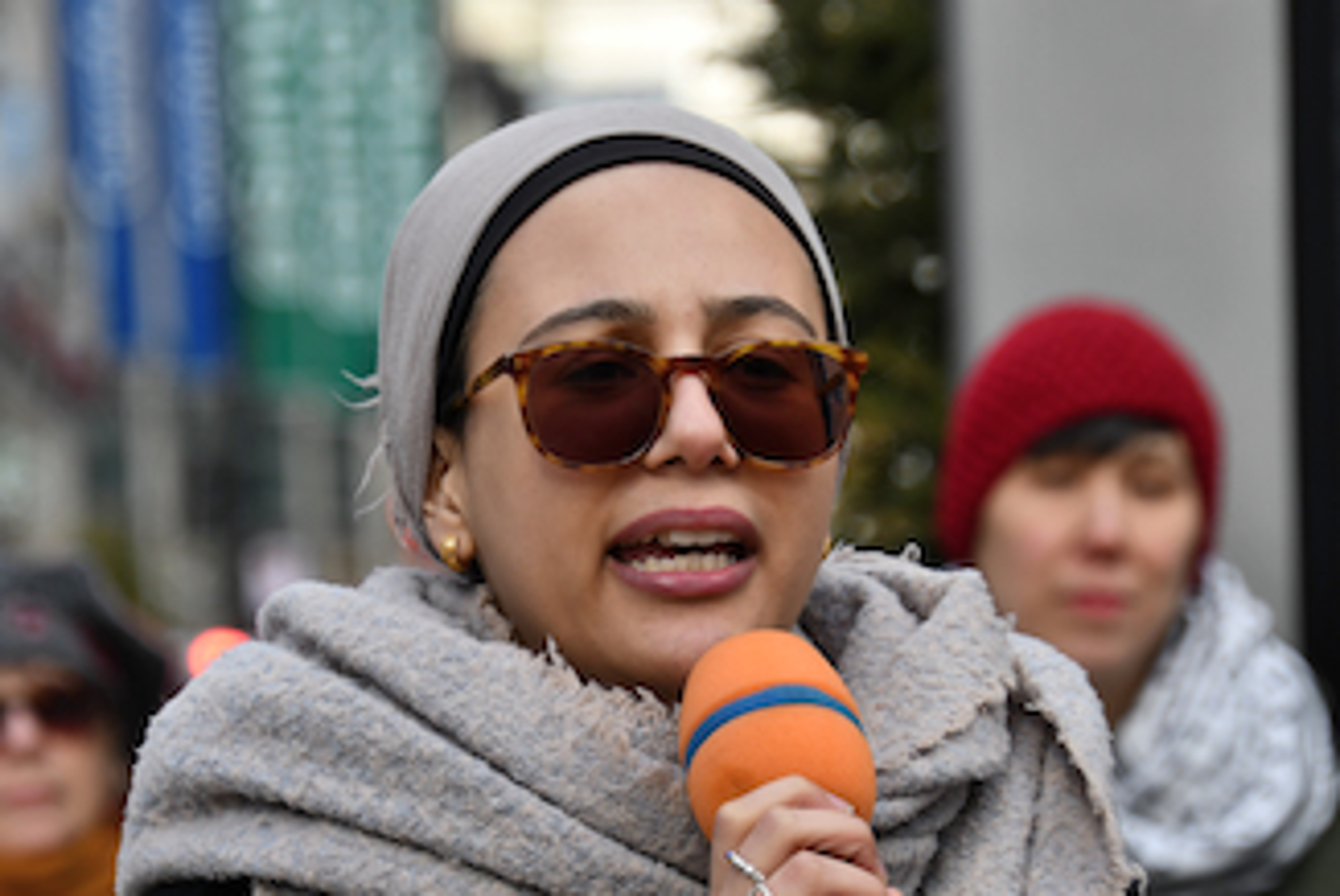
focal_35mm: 310
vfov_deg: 4.4
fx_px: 11549
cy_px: 619
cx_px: 814
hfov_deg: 6.6
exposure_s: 1/500
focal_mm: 145
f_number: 5.6
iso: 250
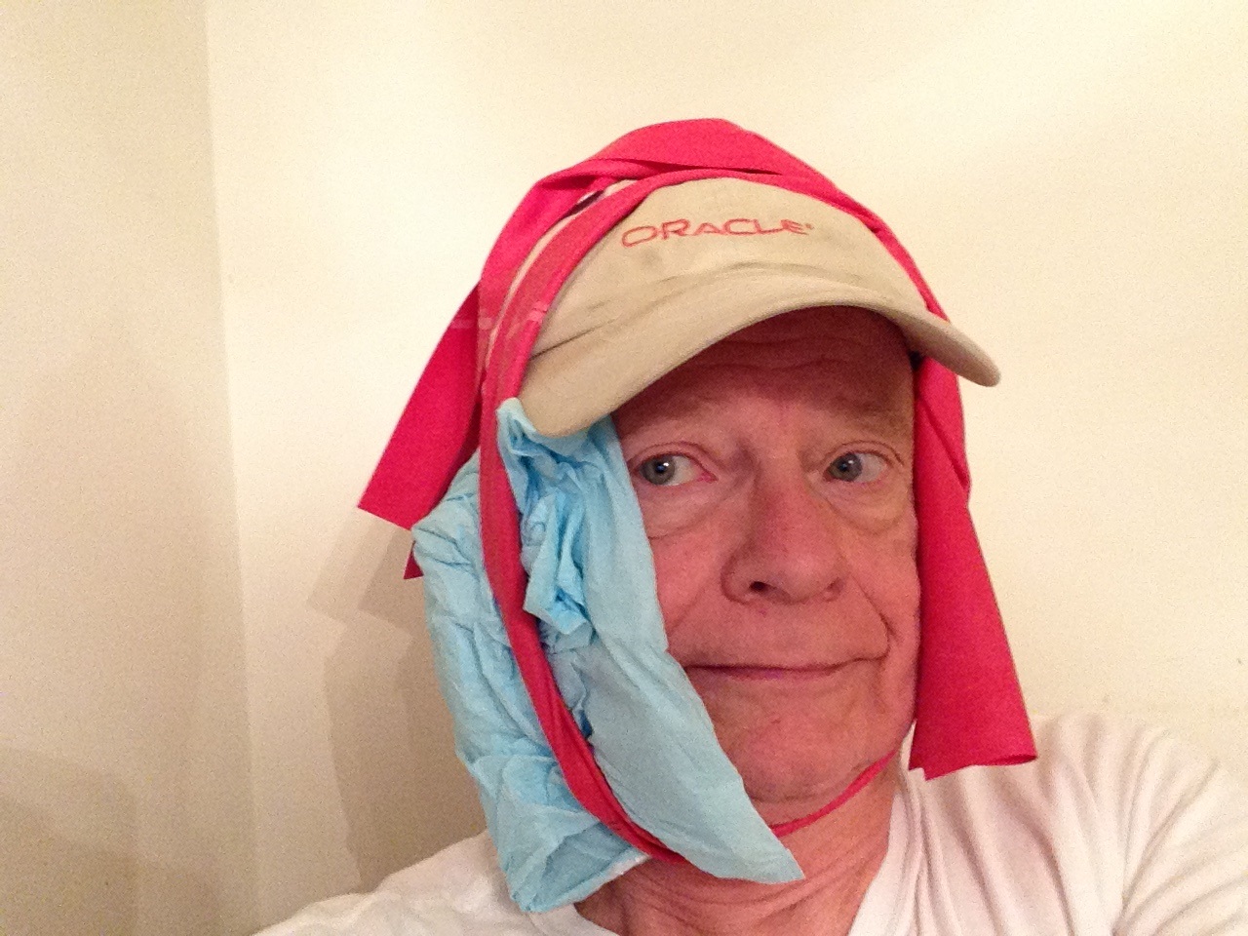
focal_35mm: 35
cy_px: 468
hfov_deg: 52.6
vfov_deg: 40.7
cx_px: 624
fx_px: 1262
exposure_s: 1/20
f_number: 2.4
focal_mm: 2.18
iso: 250
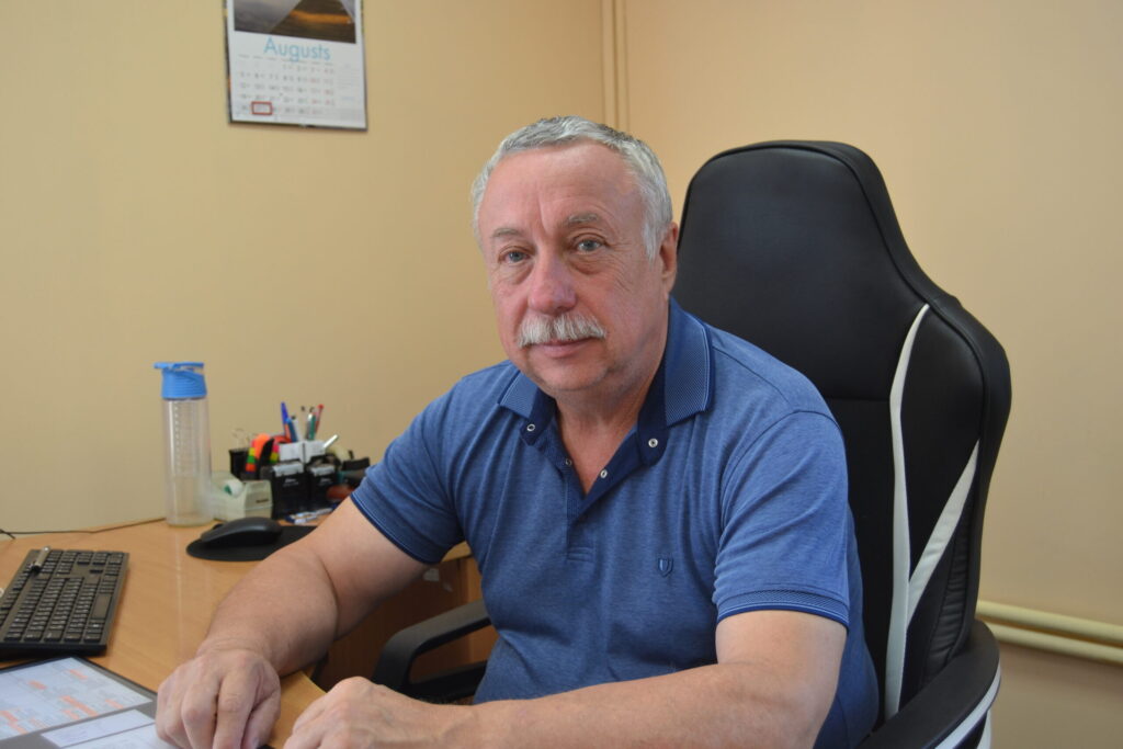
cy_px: 374
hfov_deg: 49.5
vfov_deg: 34.2
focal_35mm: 39
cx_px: 562
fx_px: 1217
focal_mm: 26
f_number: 4
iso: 400
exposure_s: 1/60
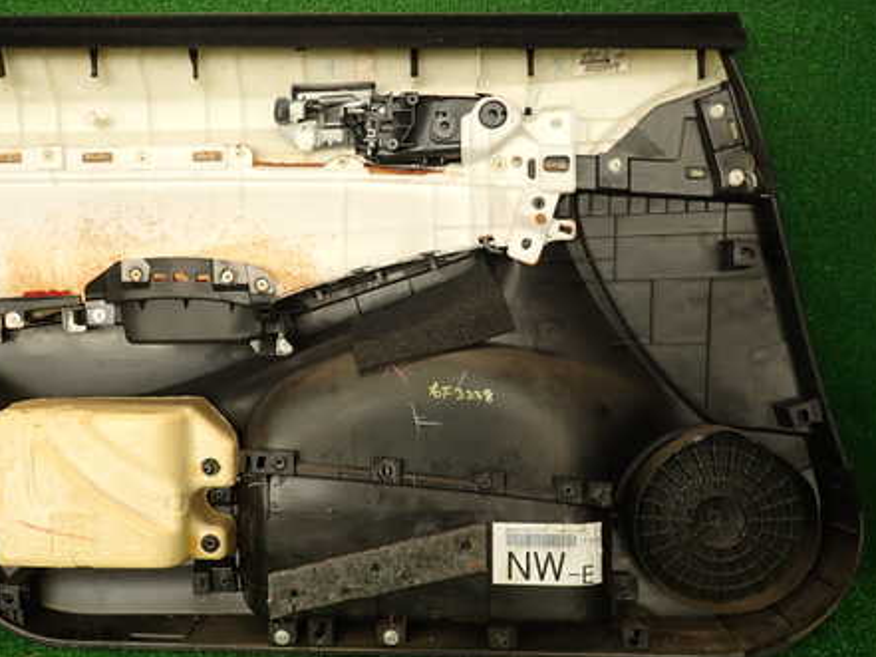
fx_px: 861
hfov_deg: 53.3
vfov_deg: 41.8
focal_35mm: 34
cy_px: 331
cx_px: 324
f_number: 2
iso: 125
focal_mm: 4.5
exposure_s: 1/60
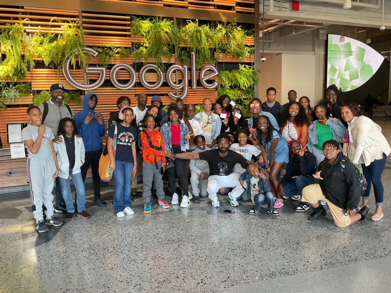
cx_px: 196
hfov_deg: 61.7
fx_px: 328
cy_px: 146
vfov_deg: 48.2
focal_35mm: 29
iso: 160
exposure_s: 1/60
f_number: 1.8
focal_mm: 3
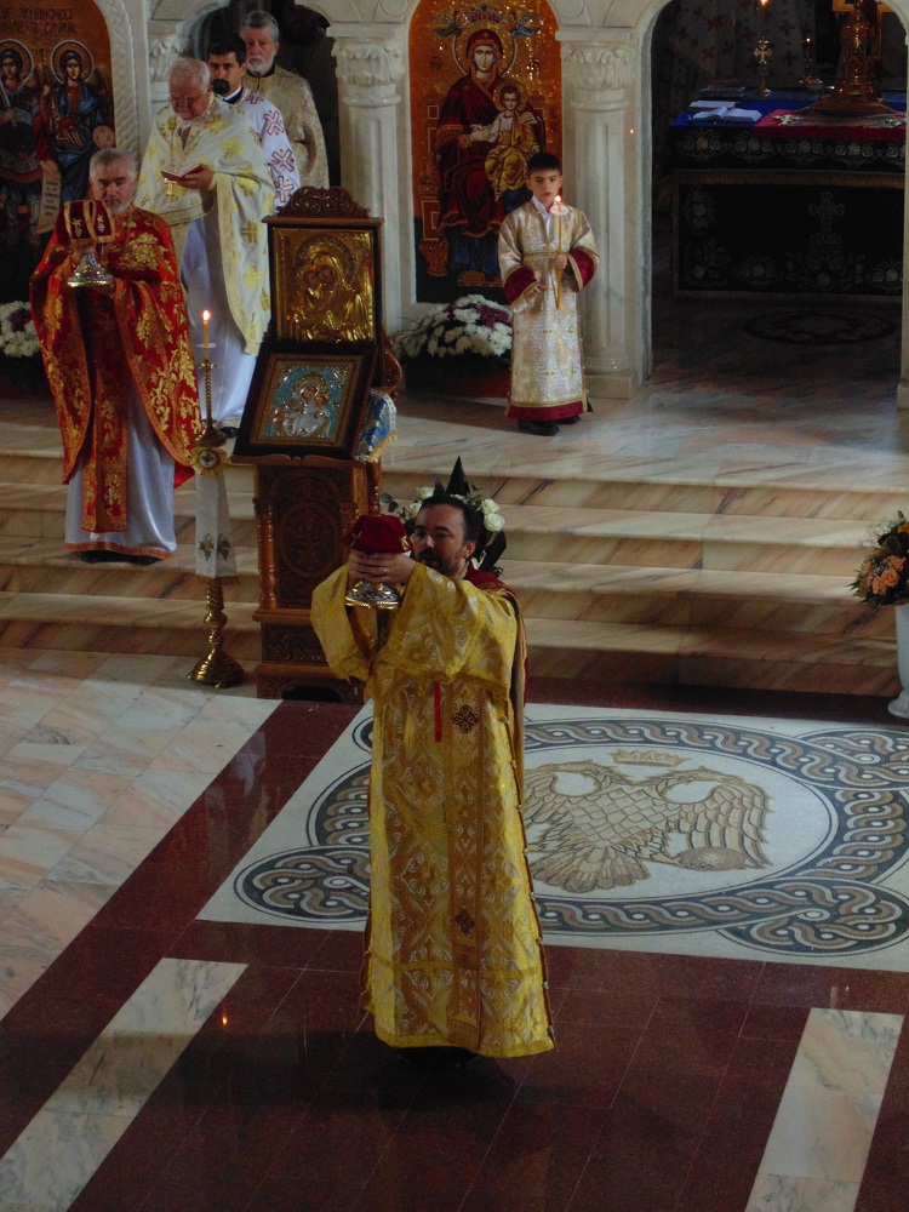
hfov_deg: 15.1
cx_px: 454
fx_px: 3431
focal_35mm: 98
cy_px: 606
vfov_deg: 20.0
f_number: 4.6
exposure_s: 1/30
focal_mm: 17.5
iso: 320
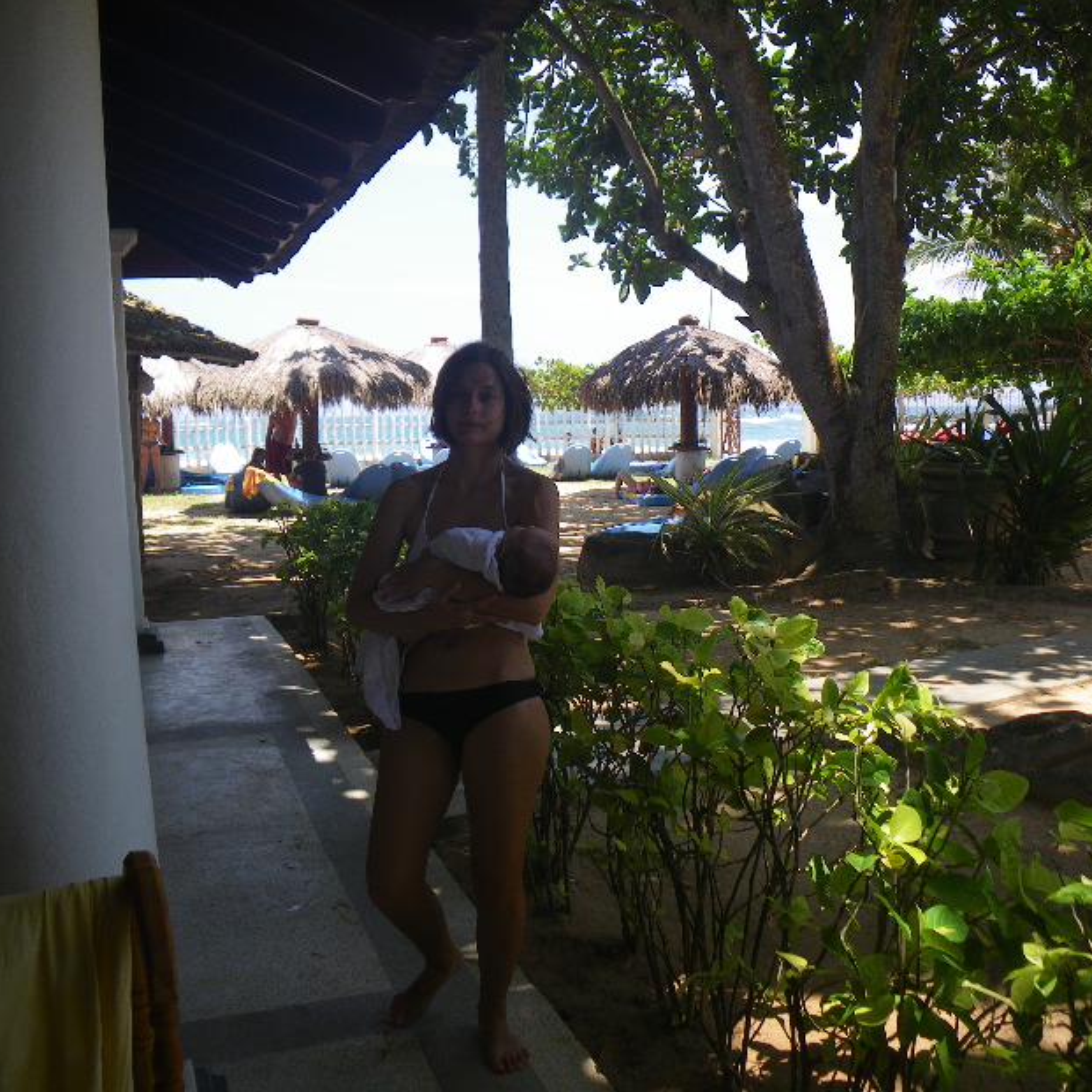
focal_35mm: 34
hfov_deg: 48.4
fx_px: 1213
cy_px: 531
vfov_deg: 48.4
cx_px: 525
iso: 50
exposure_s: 1/200
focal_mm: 5
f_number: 3.5
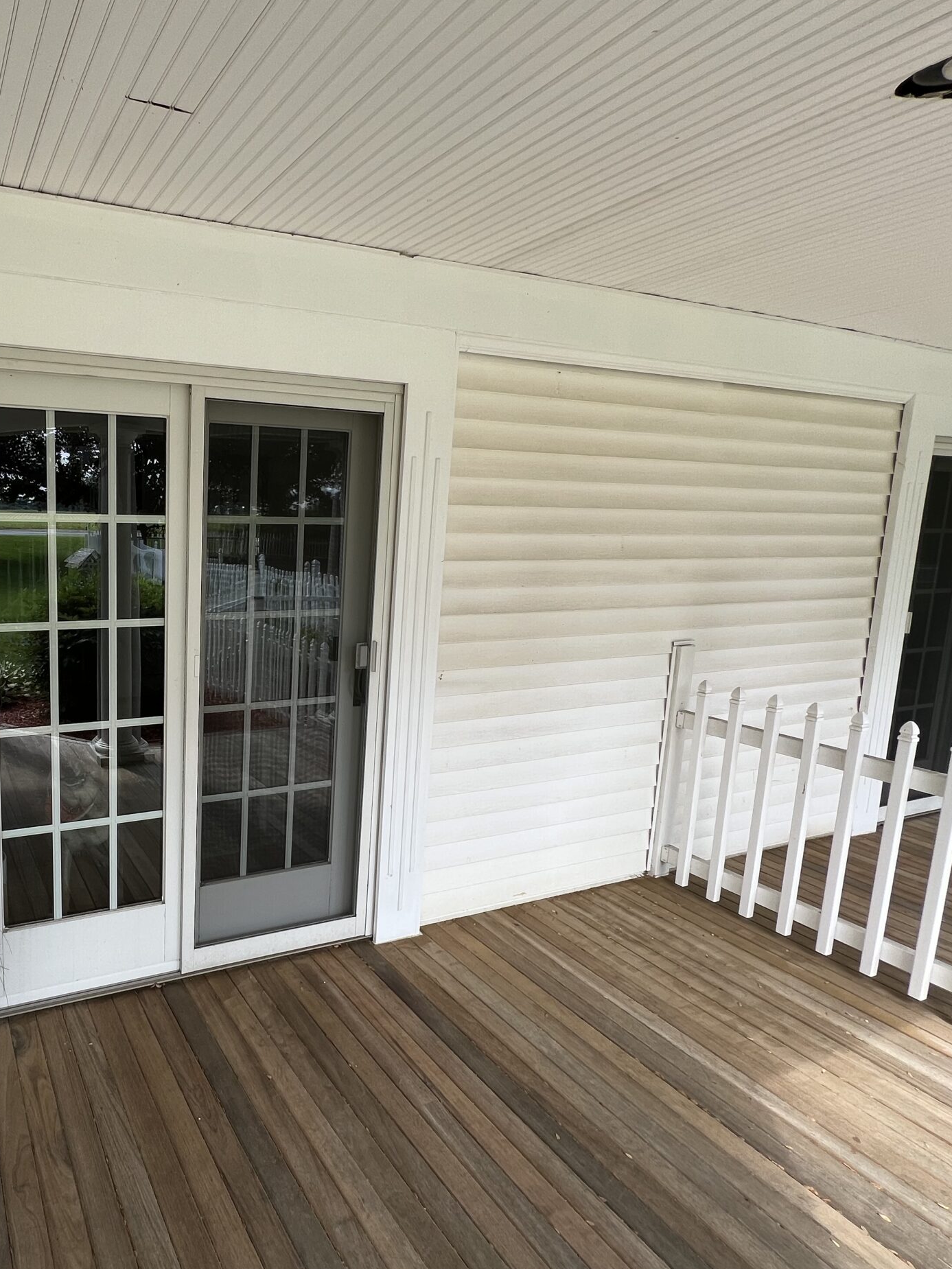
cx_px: 177
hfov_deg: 64.6
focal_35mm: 18
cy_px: 631
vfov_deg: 87.8
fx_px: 660
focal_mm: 1.57
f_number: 1.8
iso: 32
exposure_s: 1/261
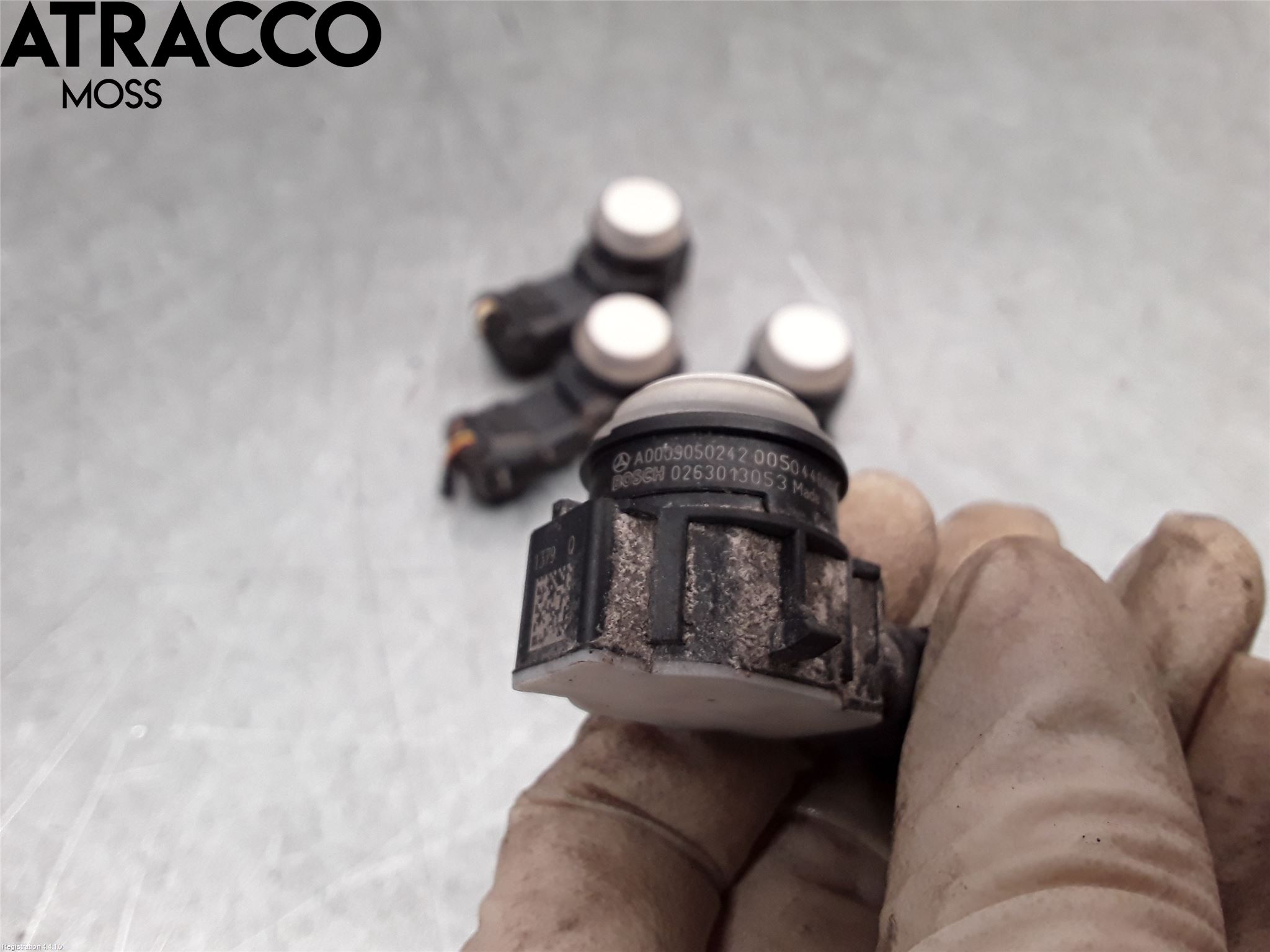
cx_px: 635
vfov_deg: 49.7
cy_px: 476
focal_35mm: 28
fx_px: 1027
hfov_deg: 63.4
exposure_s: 1/100
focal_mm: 2.91
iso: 100
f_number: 1.9
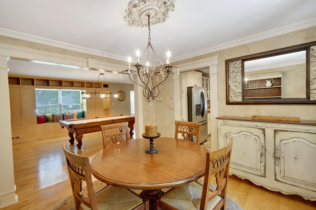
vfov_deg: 73.7
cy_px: 105
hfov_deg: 96.7
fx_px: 140
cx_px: 158
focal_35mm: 16
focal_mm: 16
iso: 200
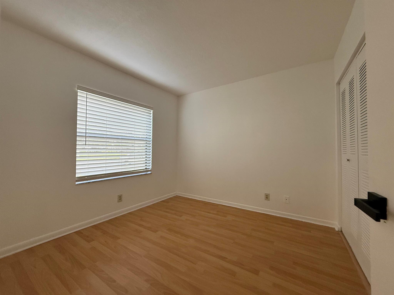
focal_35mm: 14
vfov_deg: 85.7
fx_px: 159
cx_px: 197
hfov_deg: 102.1
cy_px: 148
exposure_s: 1/120
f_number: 2.2
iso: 250
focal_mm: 2.22
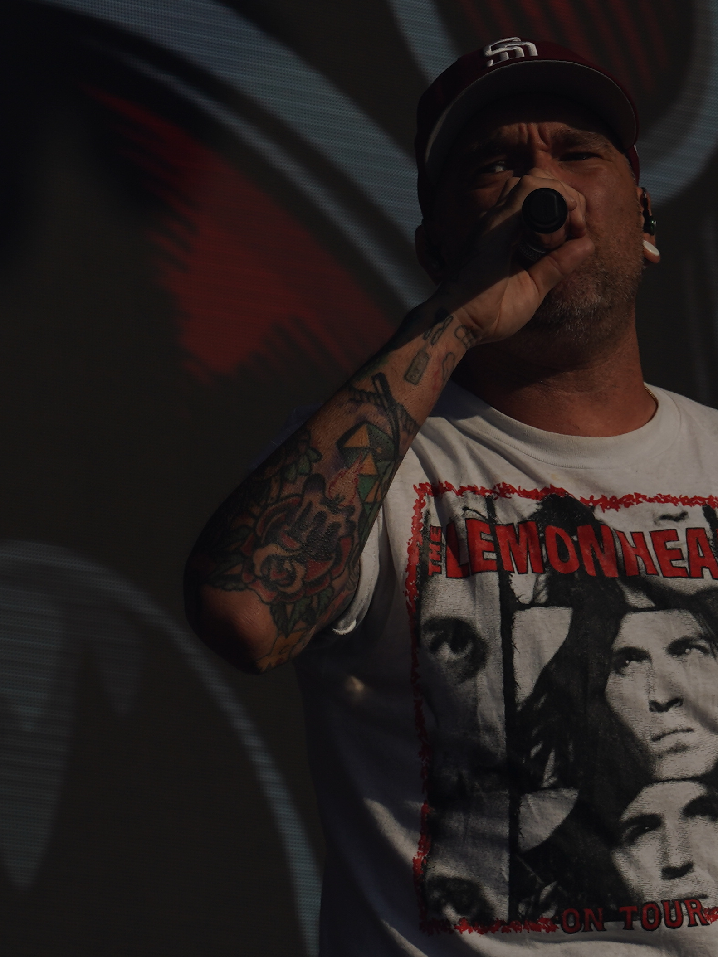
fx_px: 7938
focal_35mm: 287
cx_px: 592
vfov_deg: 6.9
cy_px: 360
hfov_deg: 5.2
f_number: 8
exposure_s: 1/1600
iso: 100
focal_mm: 105
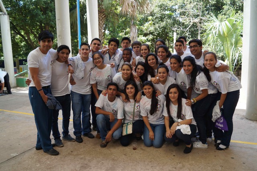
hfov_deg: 67.4
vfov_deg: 47.9
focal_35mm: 27
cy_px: 86
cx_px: 128
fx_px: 193
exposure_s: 1/80
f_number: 4.5
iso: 100
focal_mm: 18
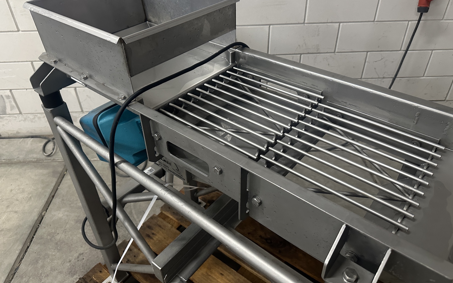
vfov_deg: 47.4
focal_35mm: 26
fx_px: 321
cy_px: 120
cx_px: 225
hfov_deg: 70.4
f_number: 1.78
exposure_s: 1/50
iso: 500
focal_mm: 6.86
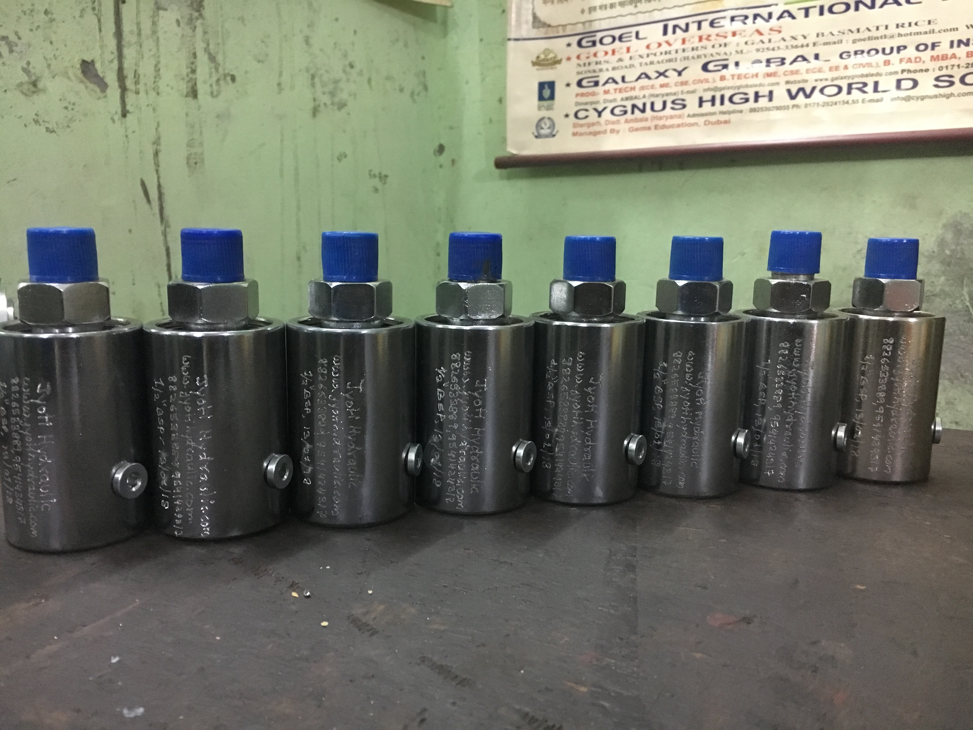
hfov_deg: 61.7
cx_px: 486
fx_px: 815
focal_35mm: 29
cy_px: 365
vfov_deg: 48.2
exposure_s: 1/17
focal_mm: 4.15
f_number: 2.2
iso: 320
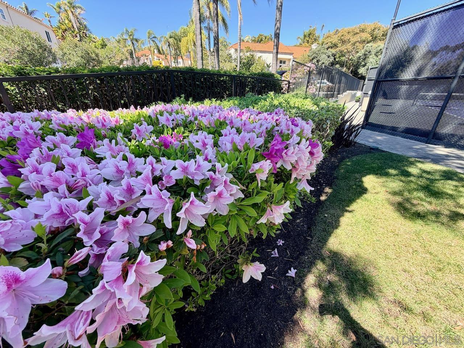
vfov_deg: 85.7
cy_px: 174
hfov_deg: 102.1
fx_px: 188
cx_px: 232
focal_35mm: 14
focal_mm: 2.22
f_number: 2.2
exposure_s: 1/256
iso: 40
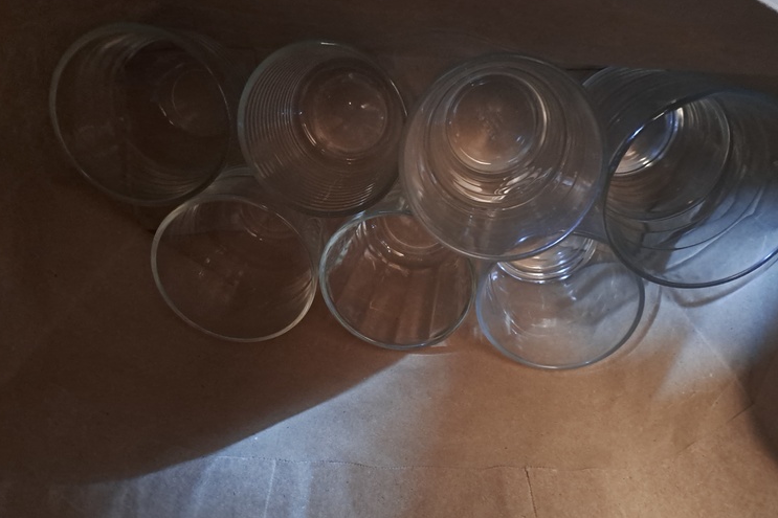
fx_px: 605
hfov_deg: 65.4
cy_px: 273
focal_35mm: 28
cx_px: 409
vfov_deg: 46.4
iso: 1000
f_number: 1.8
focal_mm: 4.65
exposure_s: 1/7
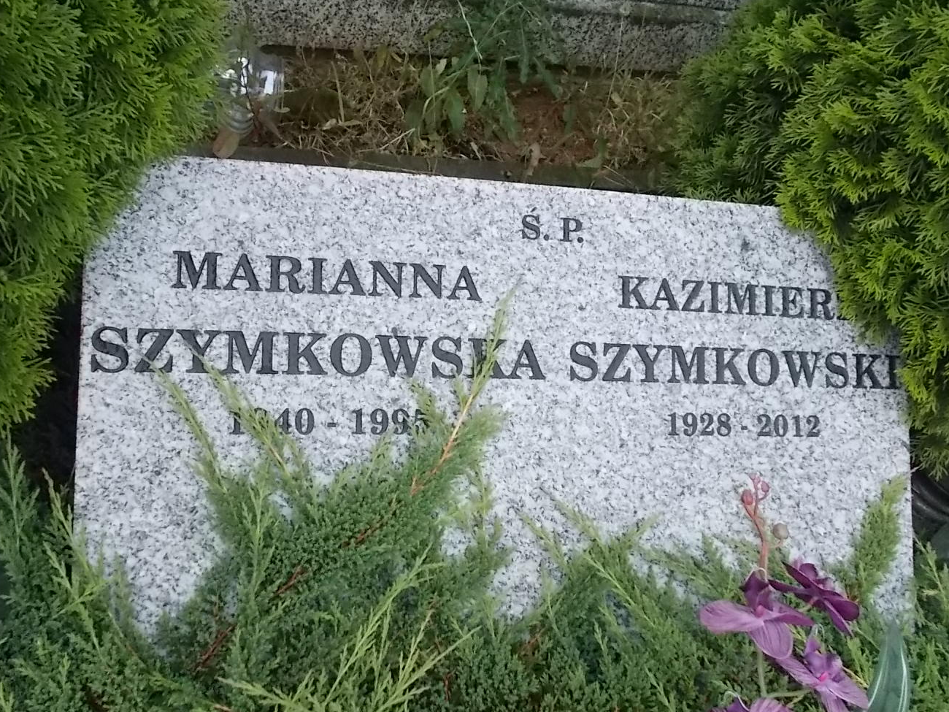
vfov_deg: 44.1
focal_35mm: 32
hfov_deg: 56.7
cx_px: 436
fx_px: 877
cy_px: 338
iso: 400
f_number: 8
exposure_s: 1/320
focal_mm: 4.6
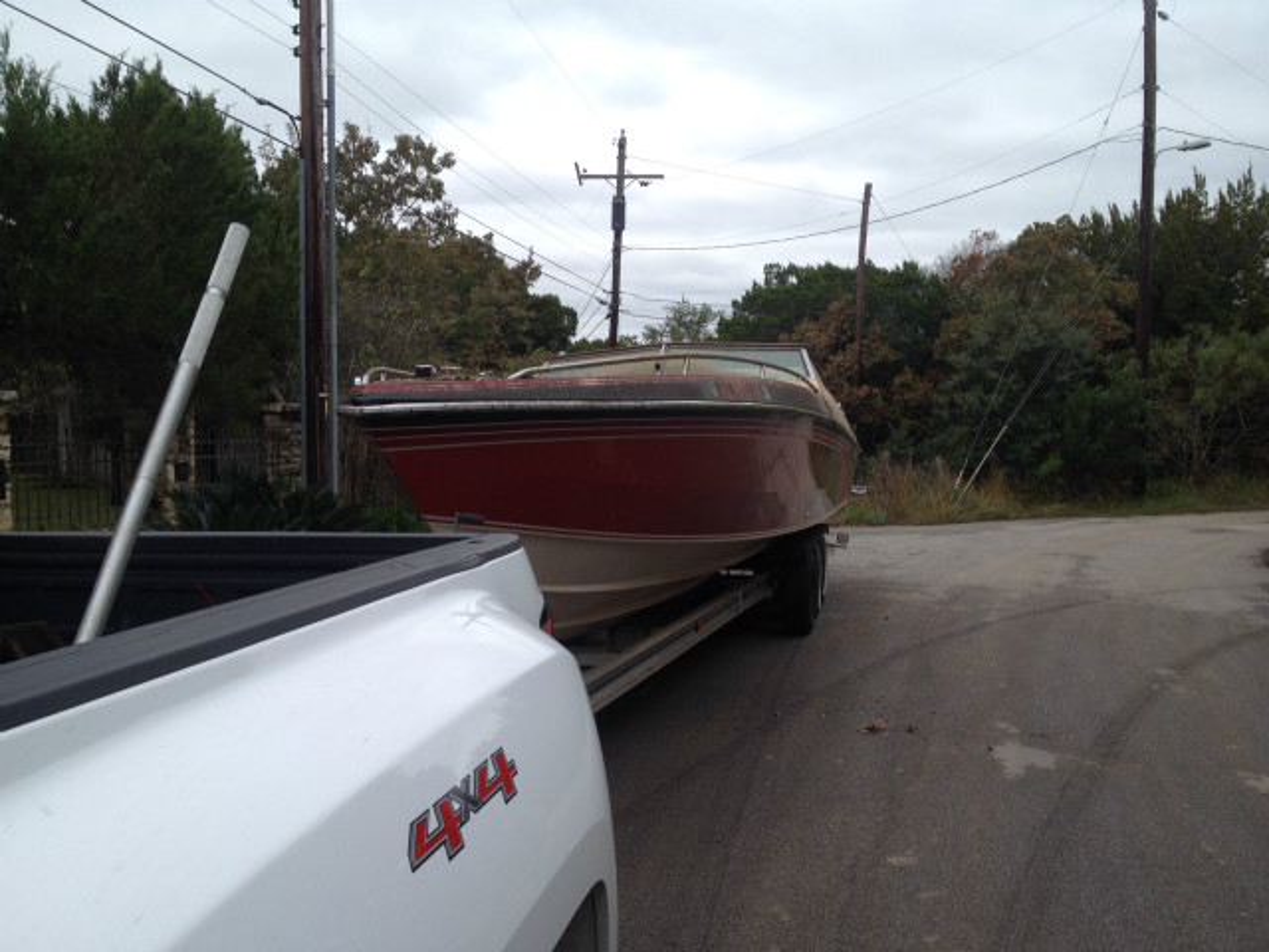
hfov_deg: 52.6
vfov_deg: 40.7
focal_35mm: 35
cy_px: 476
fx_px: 1283
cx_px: 634
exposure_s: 1/373
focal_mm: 4.28
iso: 50
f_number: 2.4
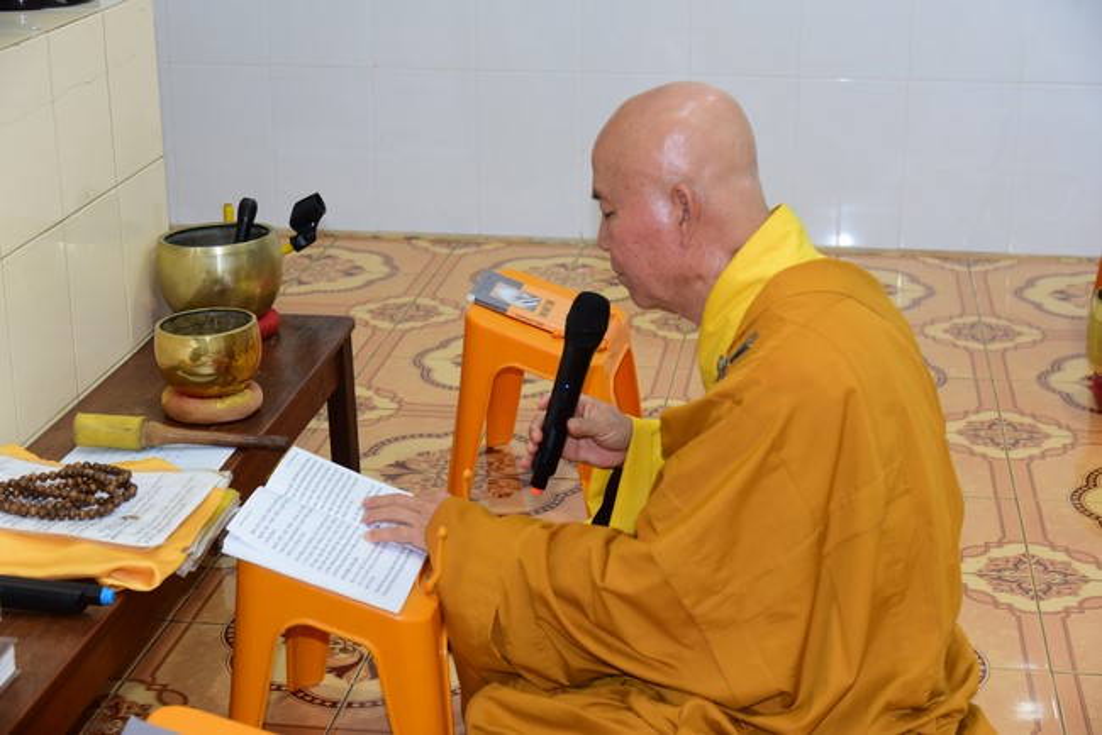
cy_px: 368
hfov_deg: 32.4
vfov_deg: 21.9
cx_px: 551
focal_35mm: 62
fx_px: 1899
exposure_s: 1/50
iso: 800
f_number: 5
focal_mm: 62
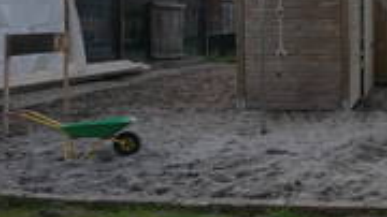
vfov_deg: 19.0
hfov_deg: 30.1
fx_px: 646
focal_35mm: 63
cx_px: 421
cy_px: 69
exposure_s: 1/166
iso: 50
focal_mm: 3.81
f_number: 2.2
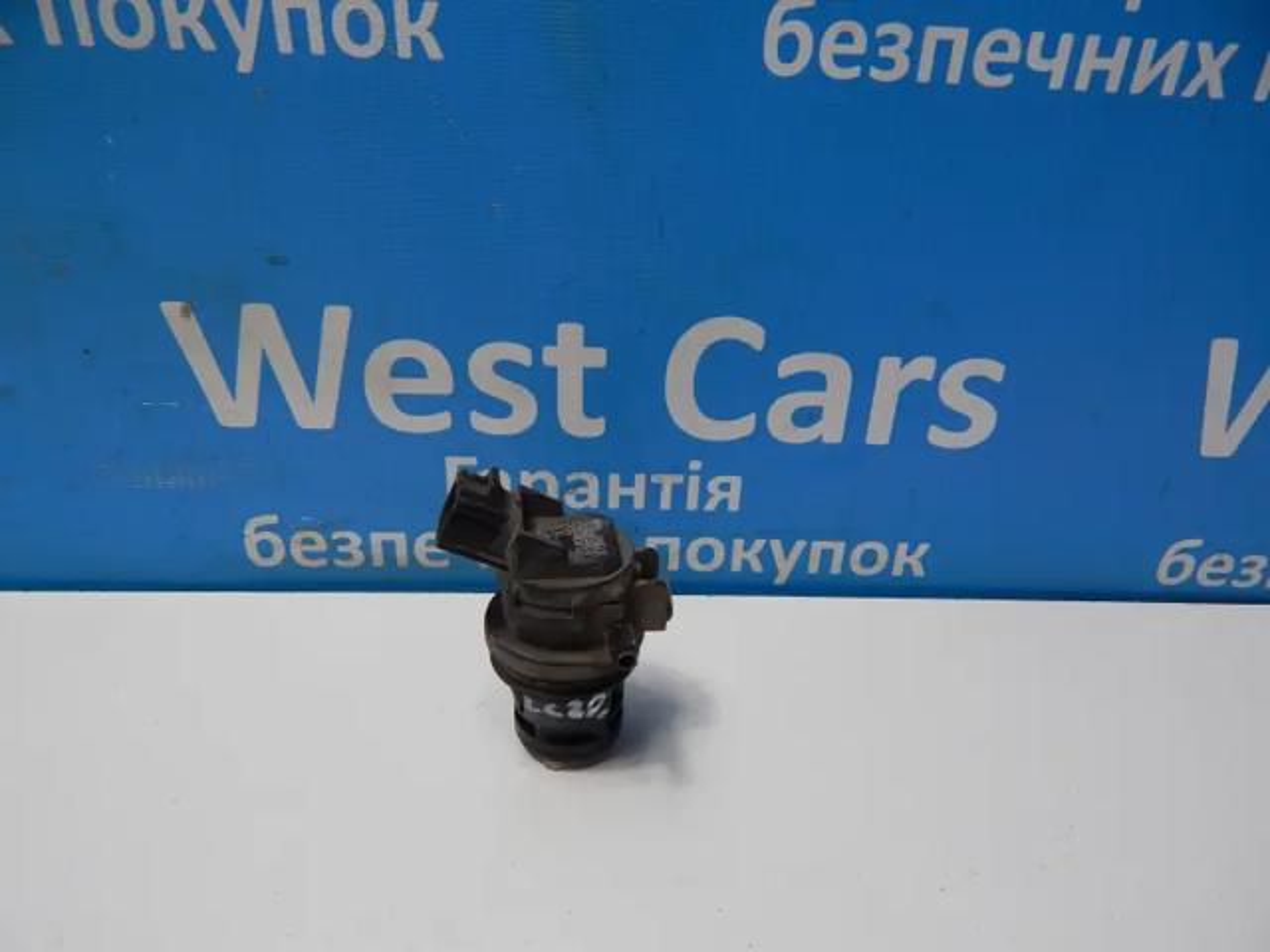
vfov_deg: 58.9
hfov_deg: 73.9
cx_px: 635
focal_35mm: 23
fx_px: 844
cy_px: 476
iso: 125
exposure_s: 1/60
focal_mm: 4
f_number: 3
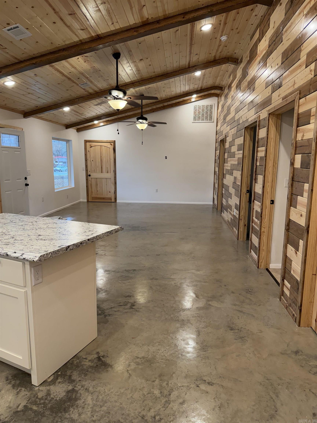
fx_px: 293
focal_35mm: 24
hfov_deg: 56.8
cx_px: 158
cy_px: 212
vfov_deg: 71.6
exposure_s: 1/120
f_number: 1.78
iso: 200
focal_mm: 6.76
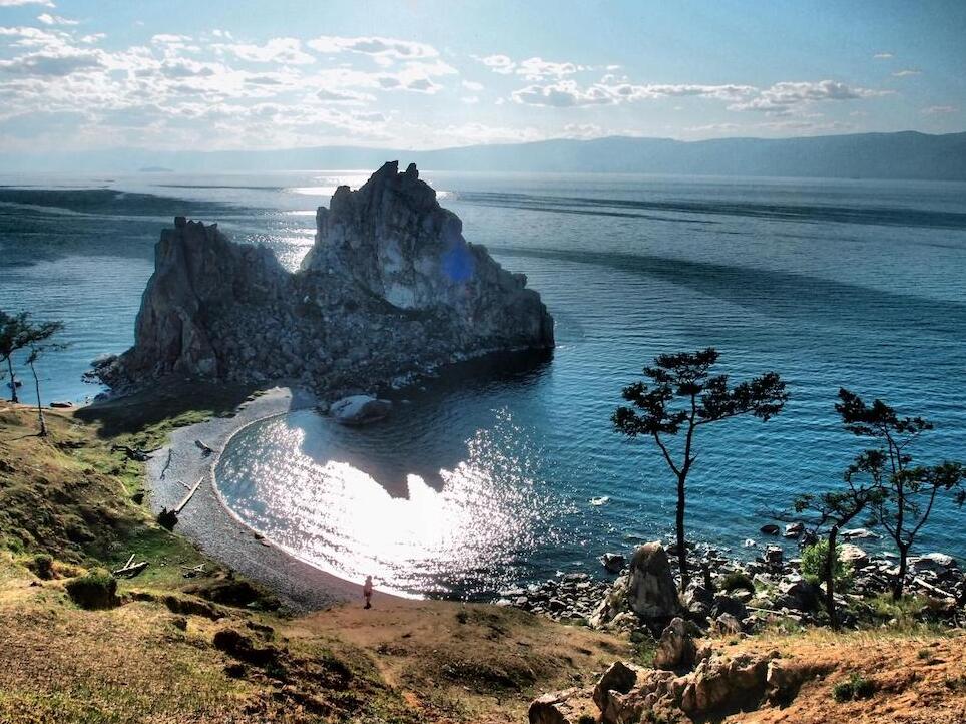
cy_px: 362
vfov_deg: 49.7
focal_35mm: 28
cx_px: 483
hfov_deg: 63.5
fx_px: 781
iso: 100
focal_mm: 6
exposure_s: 1/1000
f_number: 5.6
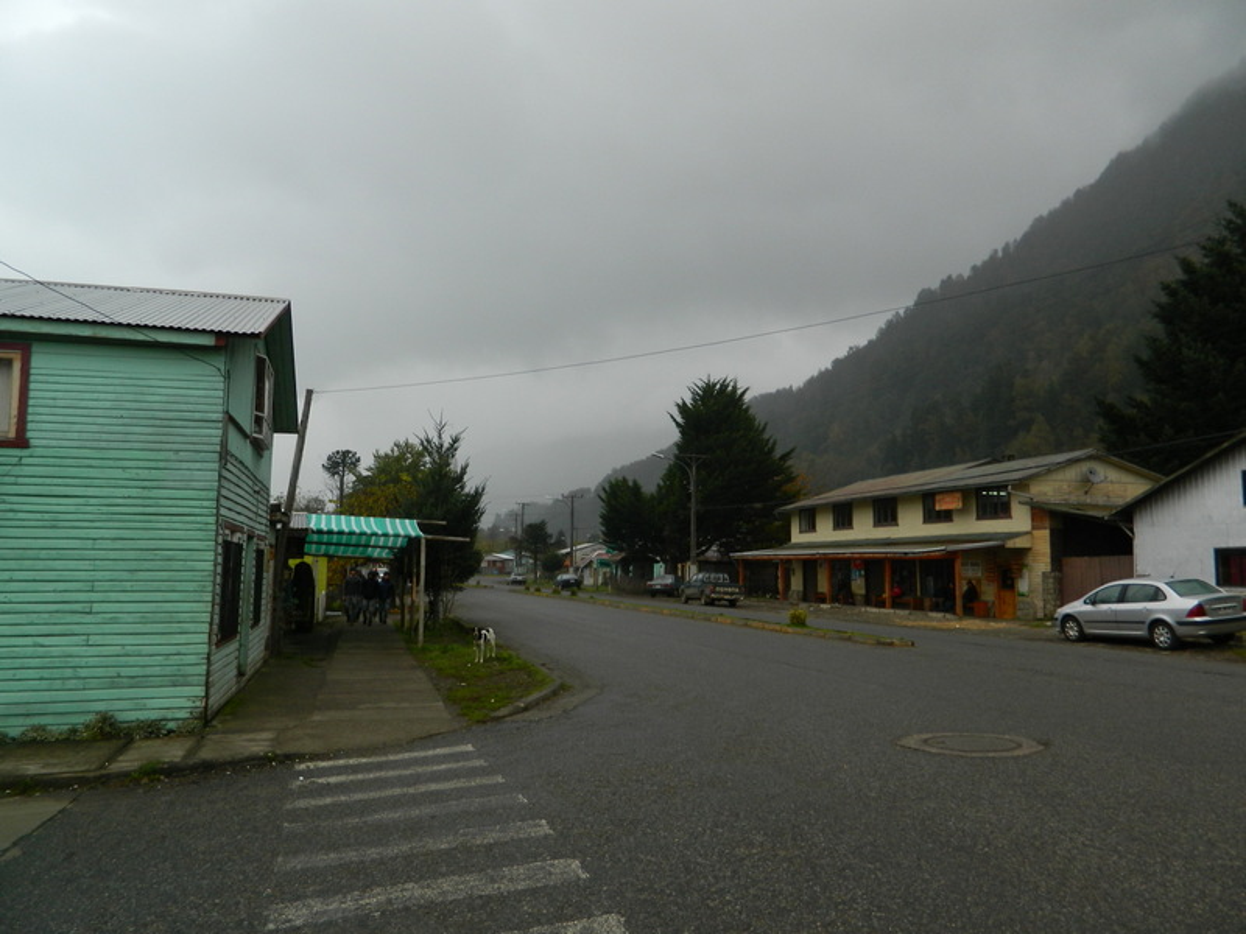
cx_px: 623
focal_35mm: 25
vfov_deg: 54.9
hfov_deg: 69.4
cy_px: 467
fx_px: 900
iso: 80
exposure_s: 1/100
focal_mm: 4.5
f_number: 3.1
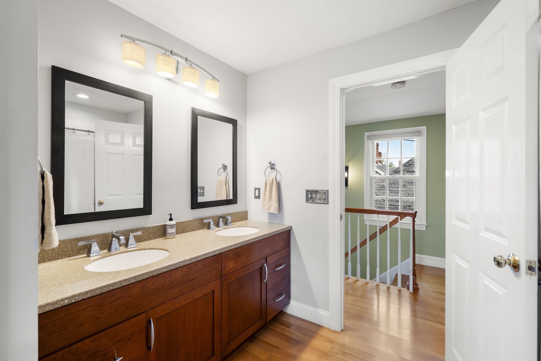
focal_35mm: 15
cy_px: 180
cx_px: 270
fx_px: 225
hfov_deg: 100.4
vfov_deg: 77.3
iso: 320
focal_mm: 15
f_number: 7.1
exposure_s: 1/13
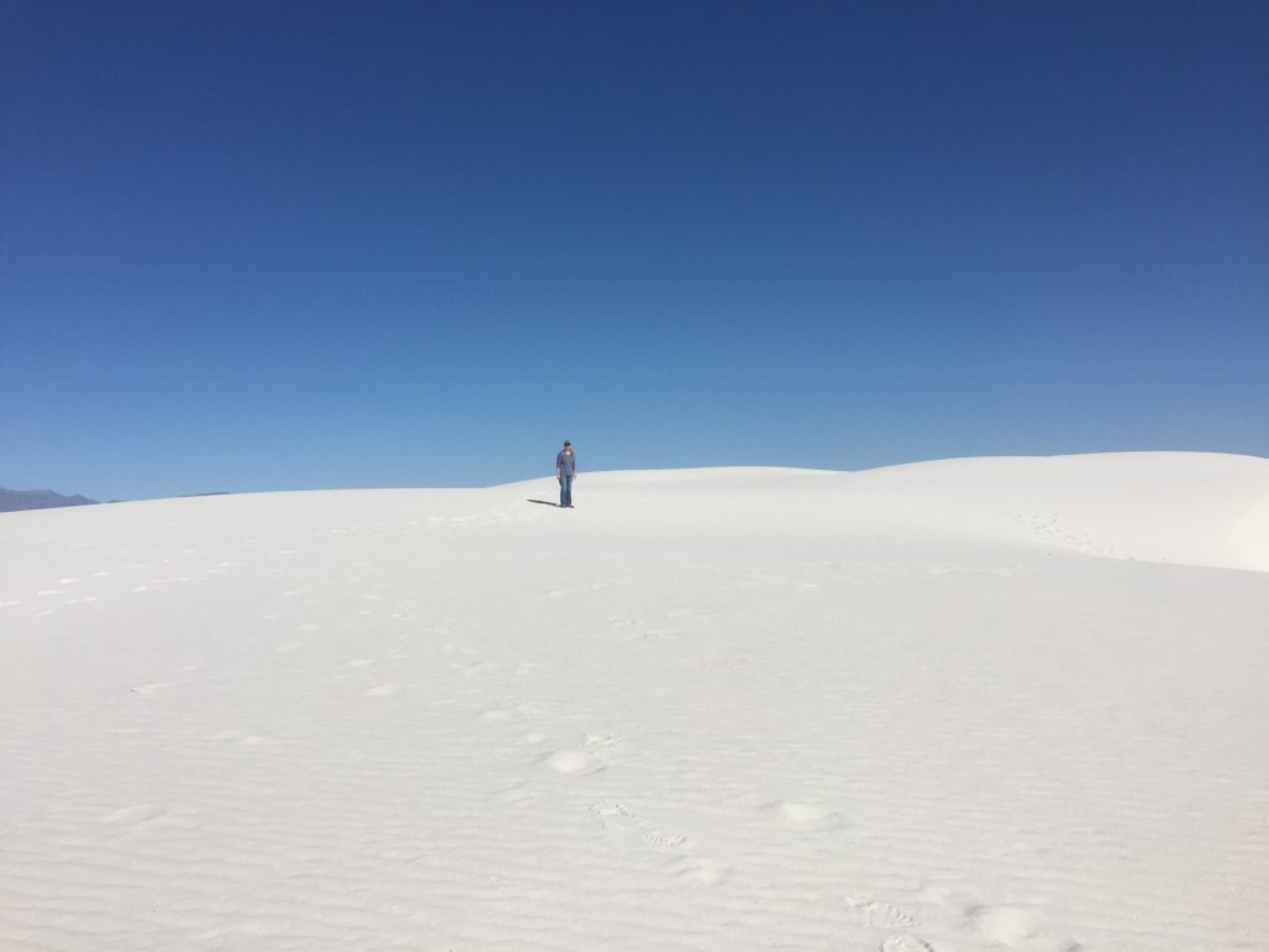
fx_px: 1063
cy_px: 476
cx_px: 634
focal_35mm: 29
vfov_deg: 48.2
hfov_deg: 61.7
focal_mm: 4.15
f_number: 2.2
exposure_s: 1/5650
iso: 32
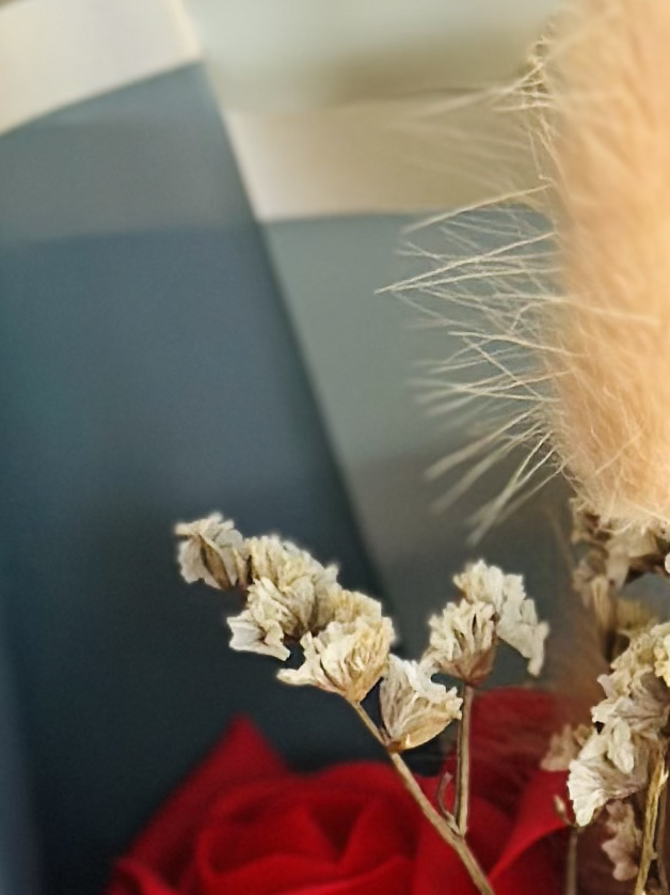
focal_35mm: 231
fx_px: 5964
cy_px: 1579
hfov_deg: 6.4
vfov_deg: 8.3
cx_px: 654
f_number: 1.78
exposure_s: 1/164
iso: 125
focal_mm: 6.86
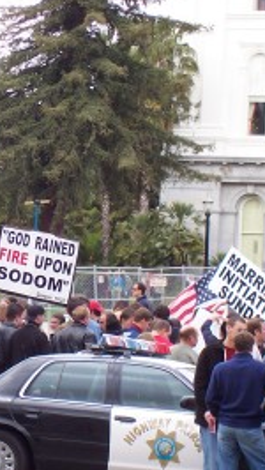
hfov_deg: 6.7
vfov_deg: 11.8
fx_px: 2269
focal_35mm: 182
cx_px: 19
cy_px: 254
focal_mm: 16.8
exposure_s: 1/90
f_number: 4.8
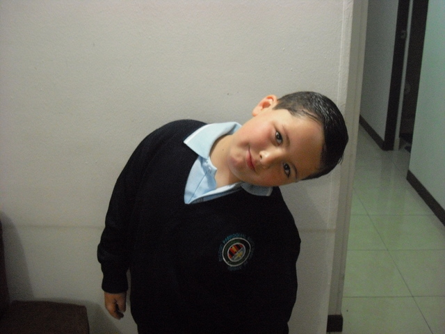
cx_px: 222
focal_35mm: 38
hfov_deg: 49.0
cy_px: 167
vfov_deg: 37.7
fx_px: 489
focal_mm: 6.2
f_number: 2.8
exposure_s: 1/40
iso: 800
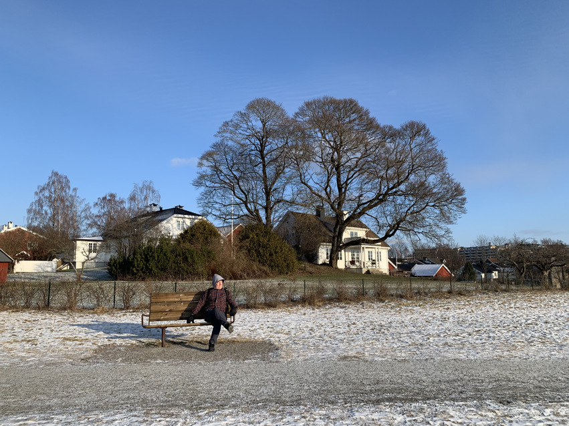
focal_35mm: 26
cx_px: 284
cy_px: 213
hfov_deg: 67.3
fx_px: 427
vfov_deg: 53.1
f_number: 1.8
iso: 25
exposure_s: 1/1748
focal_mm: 4.25
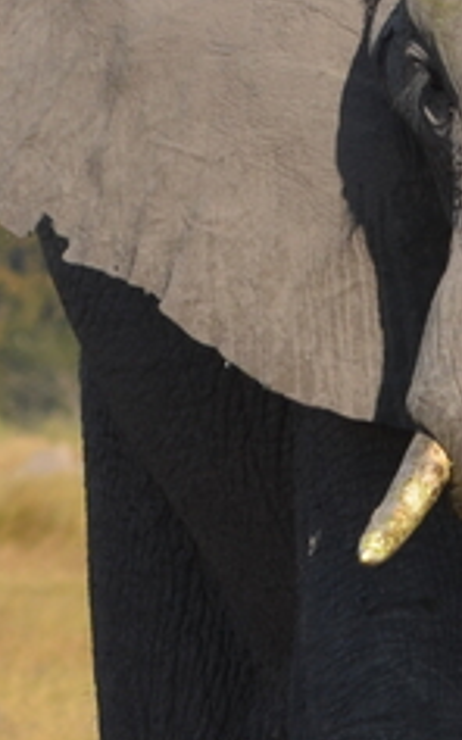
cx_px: 724
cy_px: 531
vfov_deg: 1.6
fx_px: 25777
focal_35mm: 1279
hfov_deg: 1.0
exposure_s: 1/800
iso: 200
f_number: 7.1
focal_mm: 155
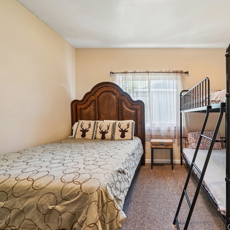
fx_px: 128
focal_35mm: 17
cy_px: 114
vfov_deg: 84.0
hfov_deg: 81.6
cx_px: 150
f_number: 8
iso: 400
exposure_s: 1/5
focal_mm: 13
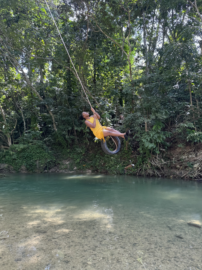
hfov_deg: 53.1
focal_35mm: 26
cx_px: 102
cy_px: 142
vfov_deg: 67.3
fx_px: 202
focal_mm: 6.76
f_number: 1.78
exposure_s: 1/134
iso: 64
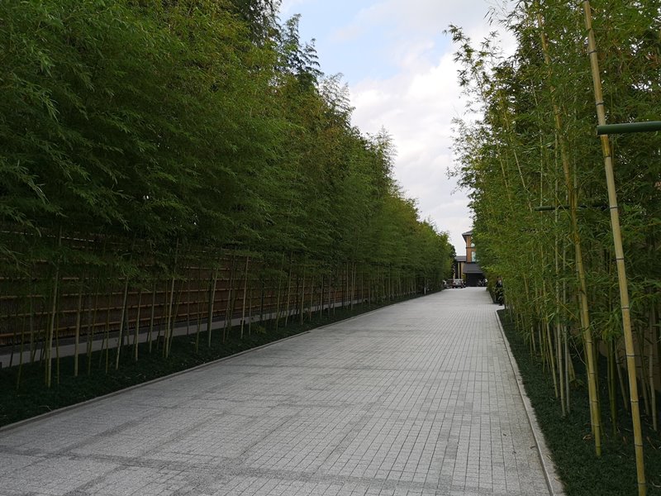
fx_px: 516
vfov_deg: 51.4
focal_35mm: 27
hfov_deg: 65.3
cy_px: 248
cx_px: 330
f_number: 1.8
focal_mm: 3.95
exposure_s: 1/715
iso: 50
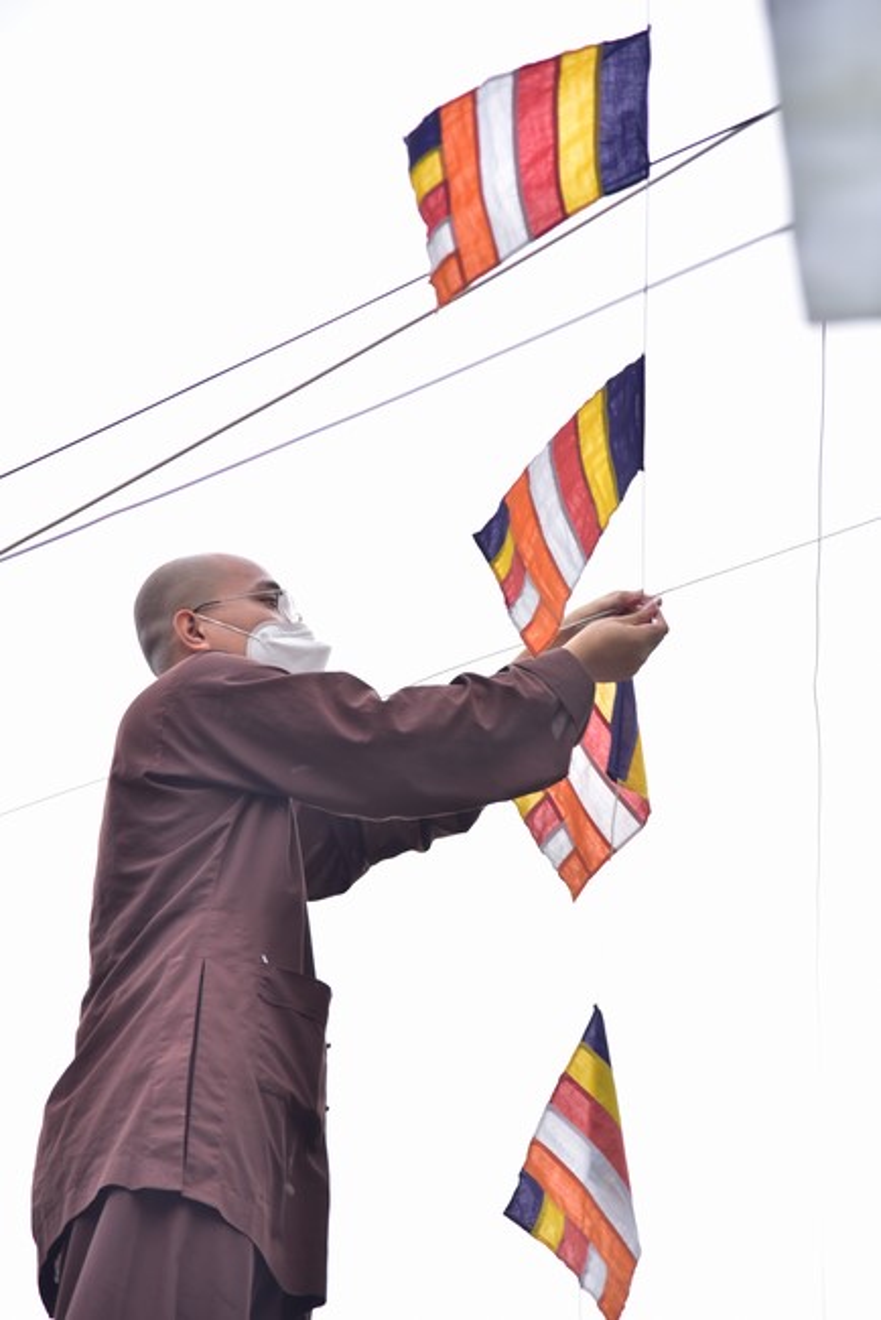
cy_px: 660
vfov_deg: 17.1
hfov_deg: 11.4
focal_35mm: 120
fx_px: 4400
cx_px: 440
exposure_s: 1/160
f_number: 4
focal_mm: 120
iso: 200
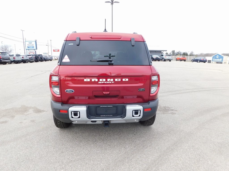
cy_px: 86
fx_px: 152
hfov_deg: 73.9
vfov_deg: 58.9
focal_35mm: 23
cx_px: 114
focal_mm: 4
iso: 125
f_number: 3
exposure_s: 1/320
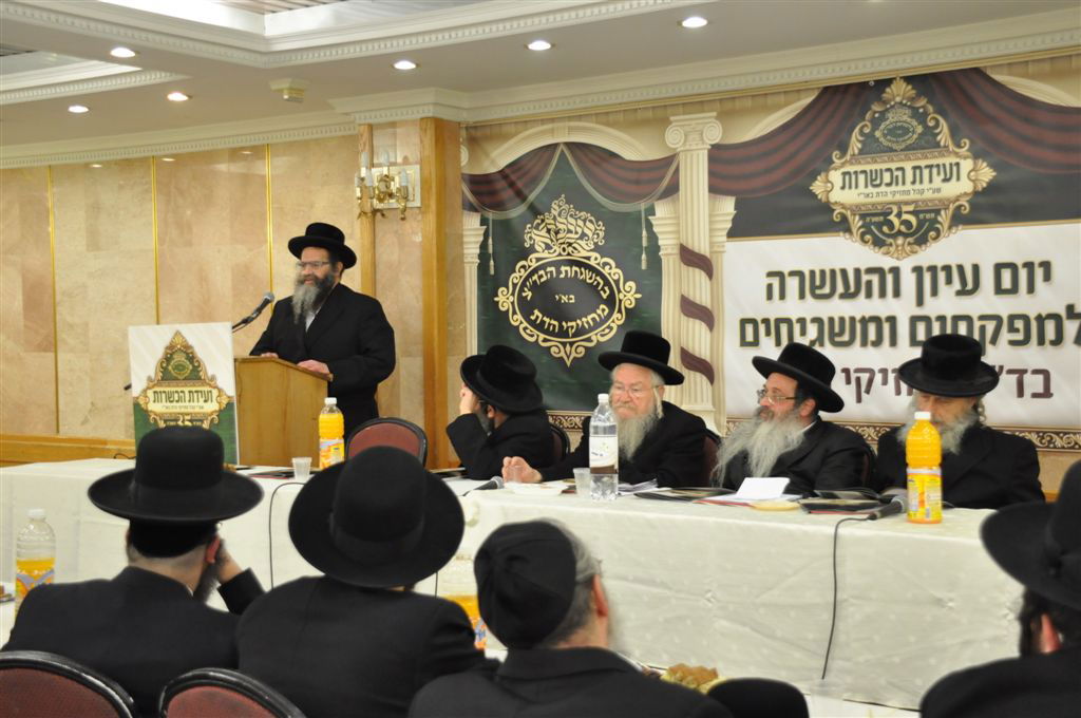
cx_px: 540
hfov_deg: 38.9
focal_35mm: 51
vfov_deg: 26.4
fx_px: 1529
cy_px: 359
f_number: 4.5
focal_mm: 34
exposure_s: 1/40
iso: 1250
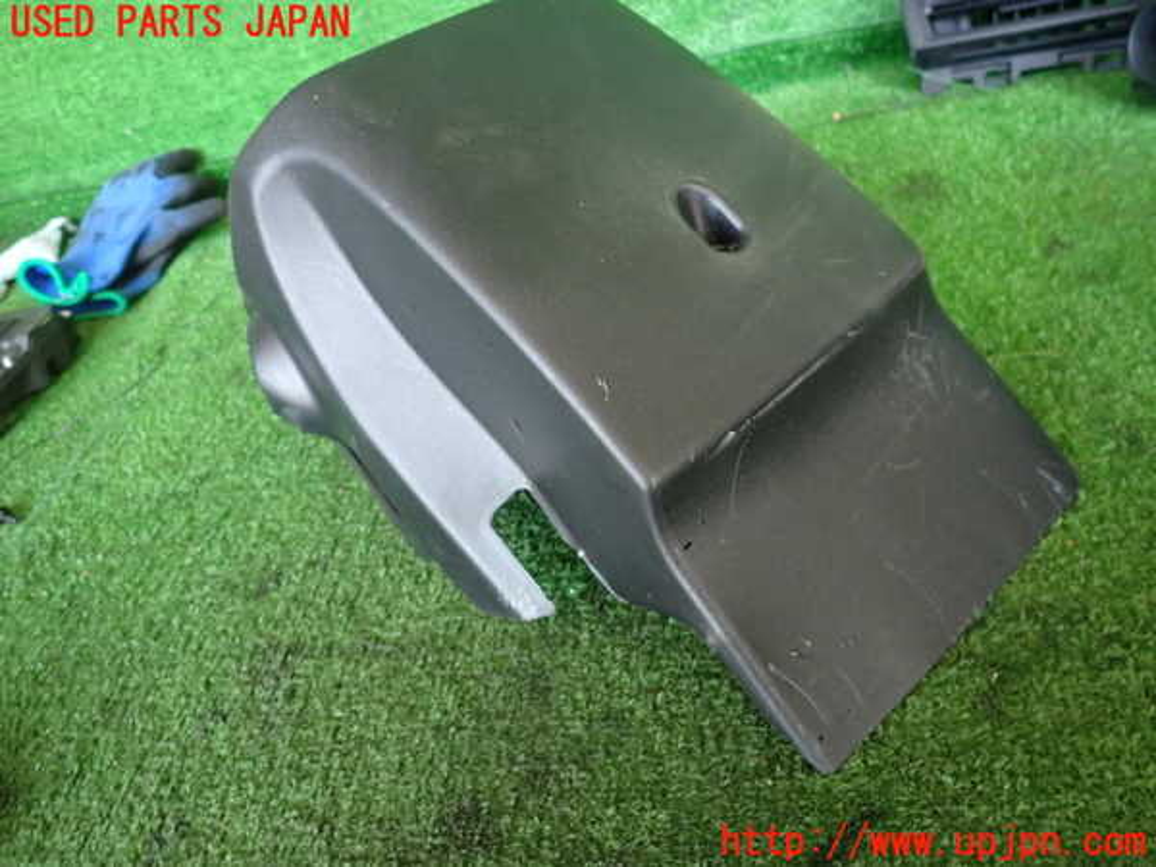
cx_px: 578
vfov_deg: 54.9
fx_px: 835
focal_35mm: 25
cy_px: 434
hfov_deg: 69.4
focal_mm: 4.5
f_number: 2
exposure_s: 1/30
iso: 400
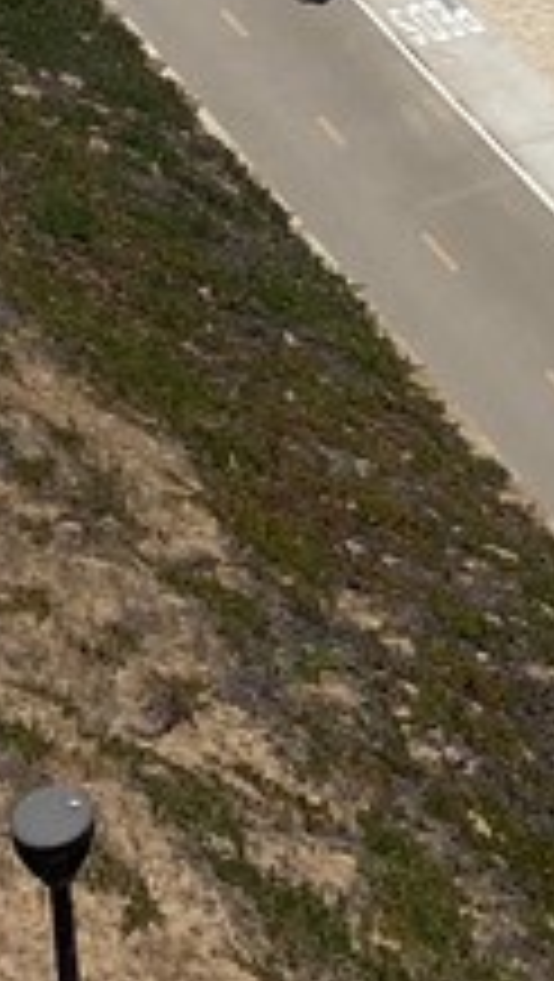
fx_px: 3465
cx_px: 360
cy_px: -936
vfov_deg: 13.8
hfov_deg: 9.1
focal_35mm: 133
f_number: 1.8
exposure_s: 1/6410
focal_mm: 4.25
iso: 32
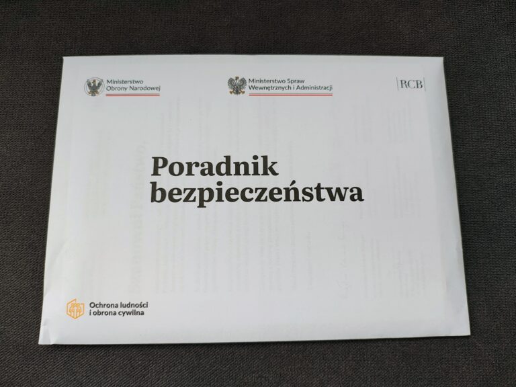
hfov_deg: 69.4
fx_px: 373
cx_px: 258
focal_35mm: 25
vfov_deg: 54.9
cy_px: 194
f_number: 1.4
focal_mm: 5.89
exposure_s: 1/60
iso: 306
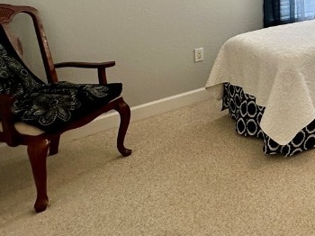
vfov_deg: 30.3
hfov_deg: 33.4
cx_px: 410
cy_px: -41
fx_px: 373
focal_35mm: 41
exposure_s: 1/99
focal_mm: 2.22
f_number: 2.2
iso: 50
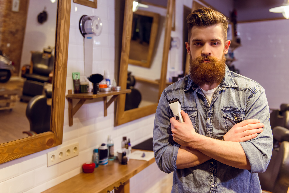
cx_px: 144
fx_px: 305
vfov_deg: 35.1
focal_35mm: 38
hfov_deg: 50.7
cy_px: 96
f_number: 2.8
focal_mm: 38
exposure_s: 1/400
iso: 500
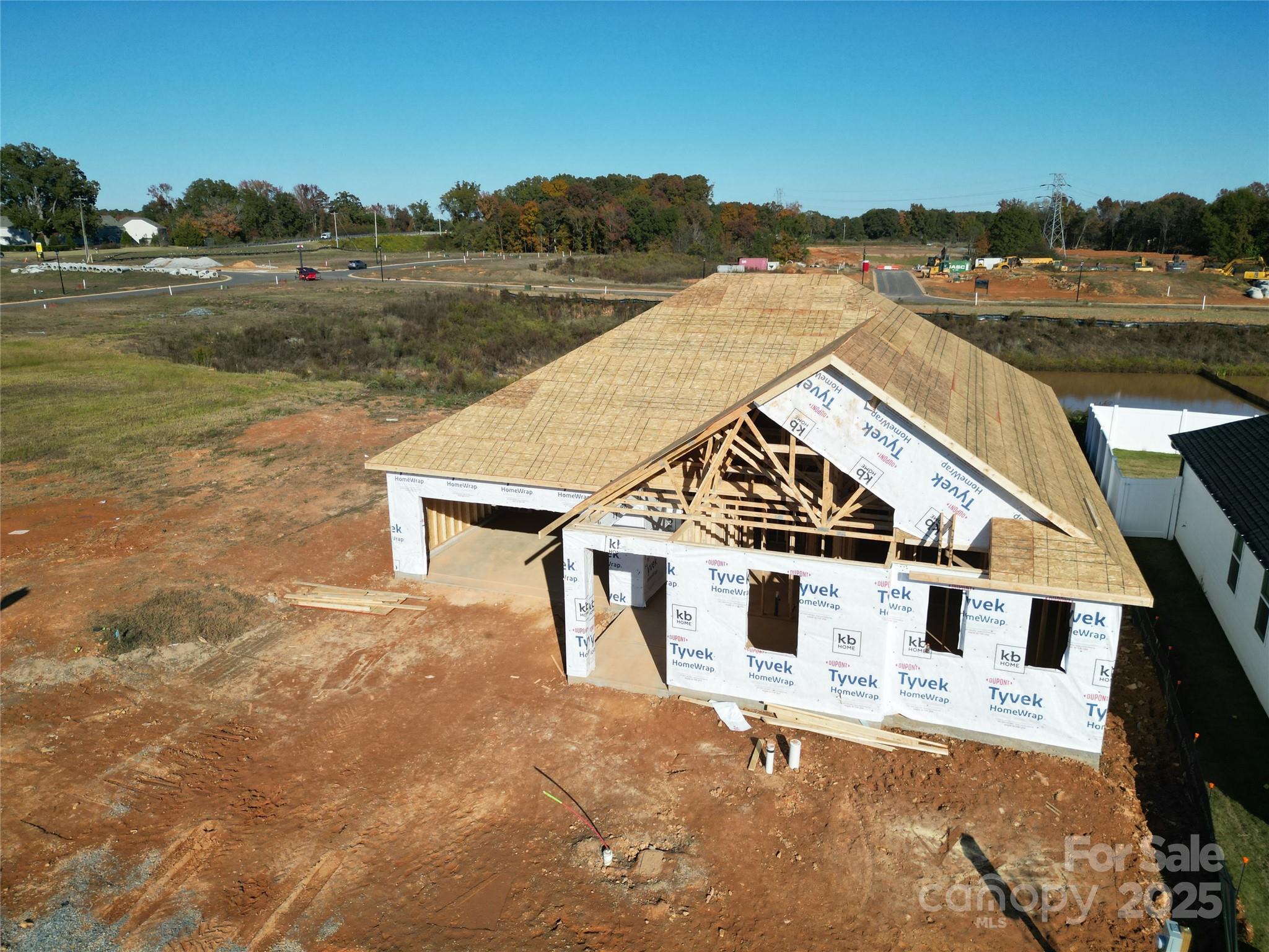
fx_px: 880
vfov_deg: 56.8
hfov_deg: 71.6
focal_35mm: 24
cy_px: 476
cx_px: 634
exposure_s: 1/5000
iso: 200
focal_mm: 6.72
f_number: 1.7
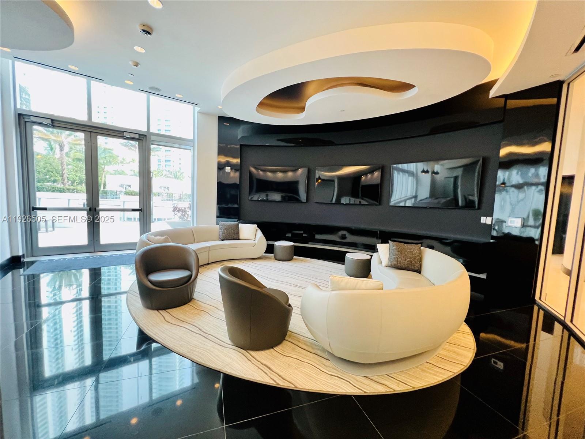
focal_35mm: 13
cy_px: 220
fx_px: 220
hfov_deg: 106.2
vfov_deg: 89.9
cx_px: 292
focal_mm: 1.57
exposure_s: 1/60
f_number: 1.8
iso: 200
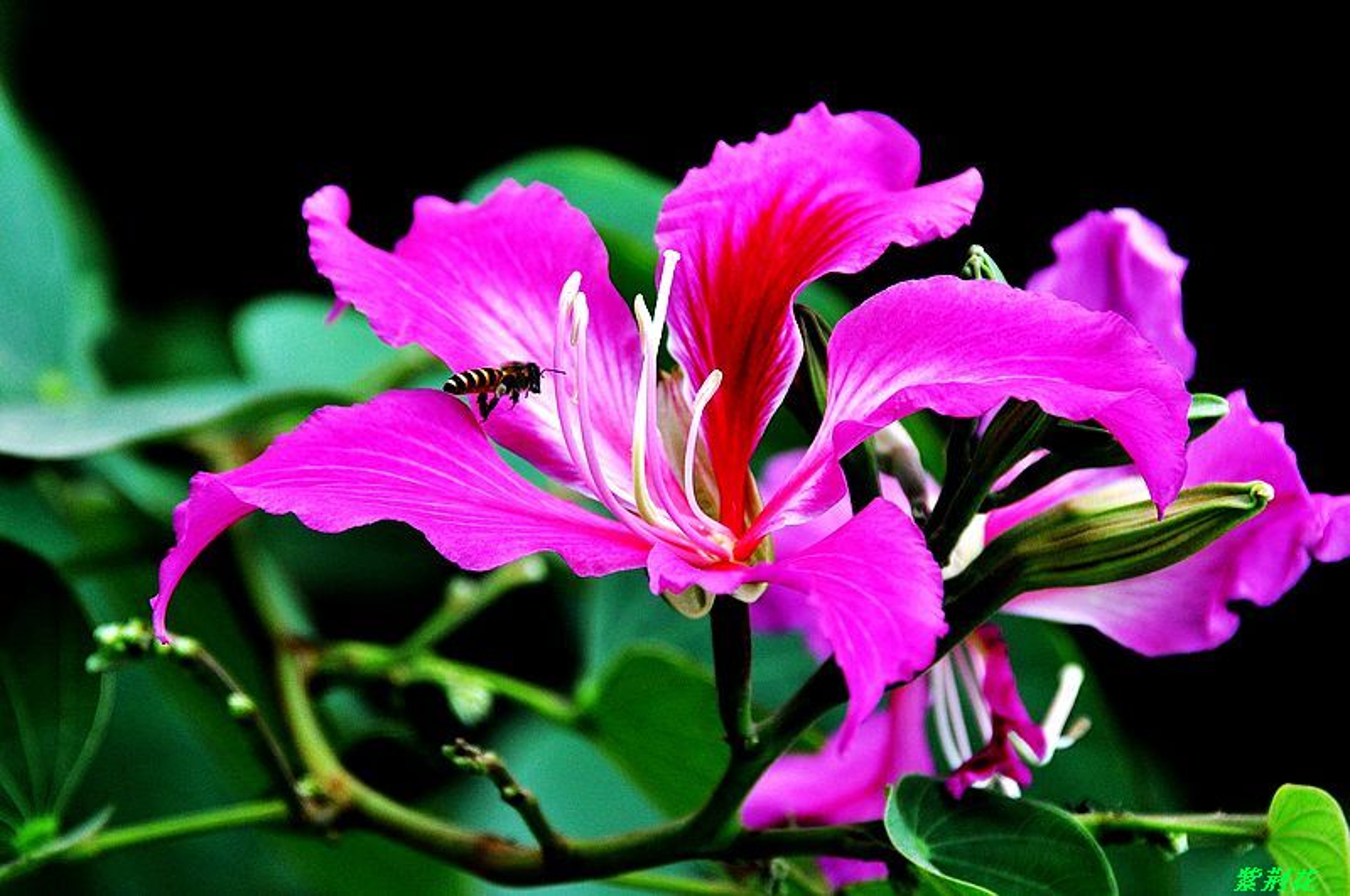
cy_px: 448
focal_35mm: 450
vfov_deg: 3.0
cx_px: 675
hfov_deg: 4.6
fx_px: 16851
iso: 800
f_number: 5.6
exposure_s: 1/320
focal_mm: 300
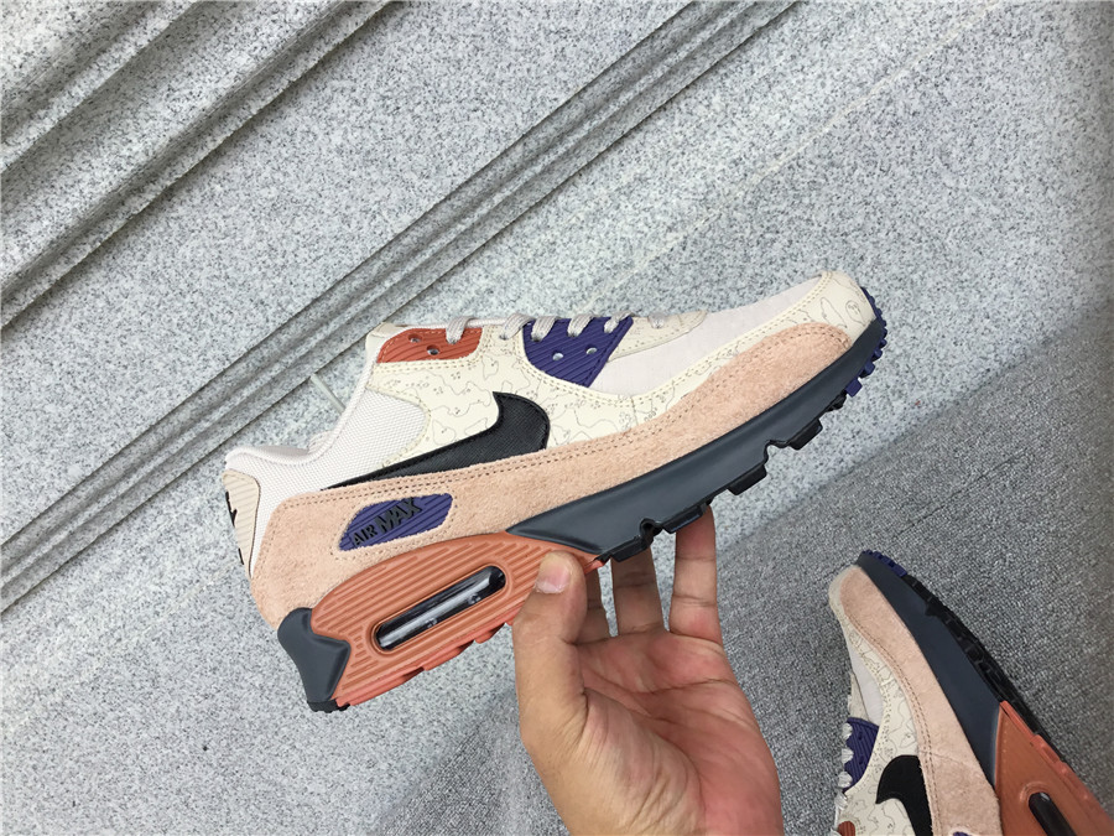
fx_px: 998
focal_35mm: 31
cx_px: 557
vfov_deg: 45.4
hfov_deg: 58.4
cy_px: 418
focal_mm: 3.3
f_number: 2.4
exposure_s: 1/473
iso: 25
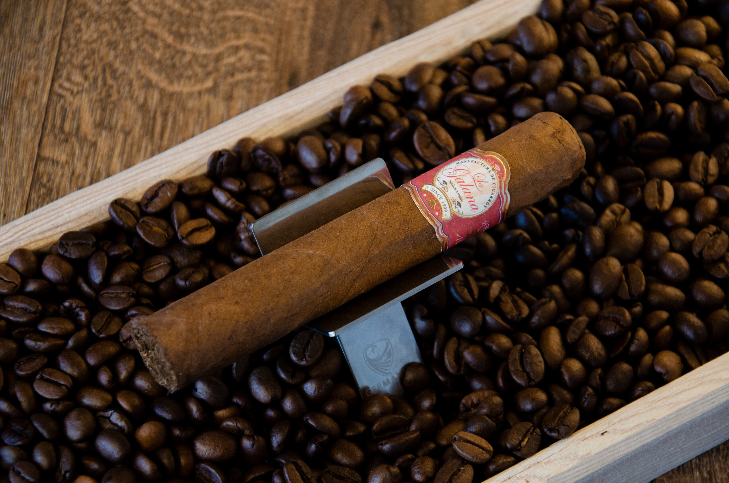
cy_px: 242
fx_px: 2789
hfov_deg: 14.9
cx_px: 364
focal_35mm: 138
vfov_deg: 9.9
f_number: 5.6
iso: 800
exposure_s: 1/30
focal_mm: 92
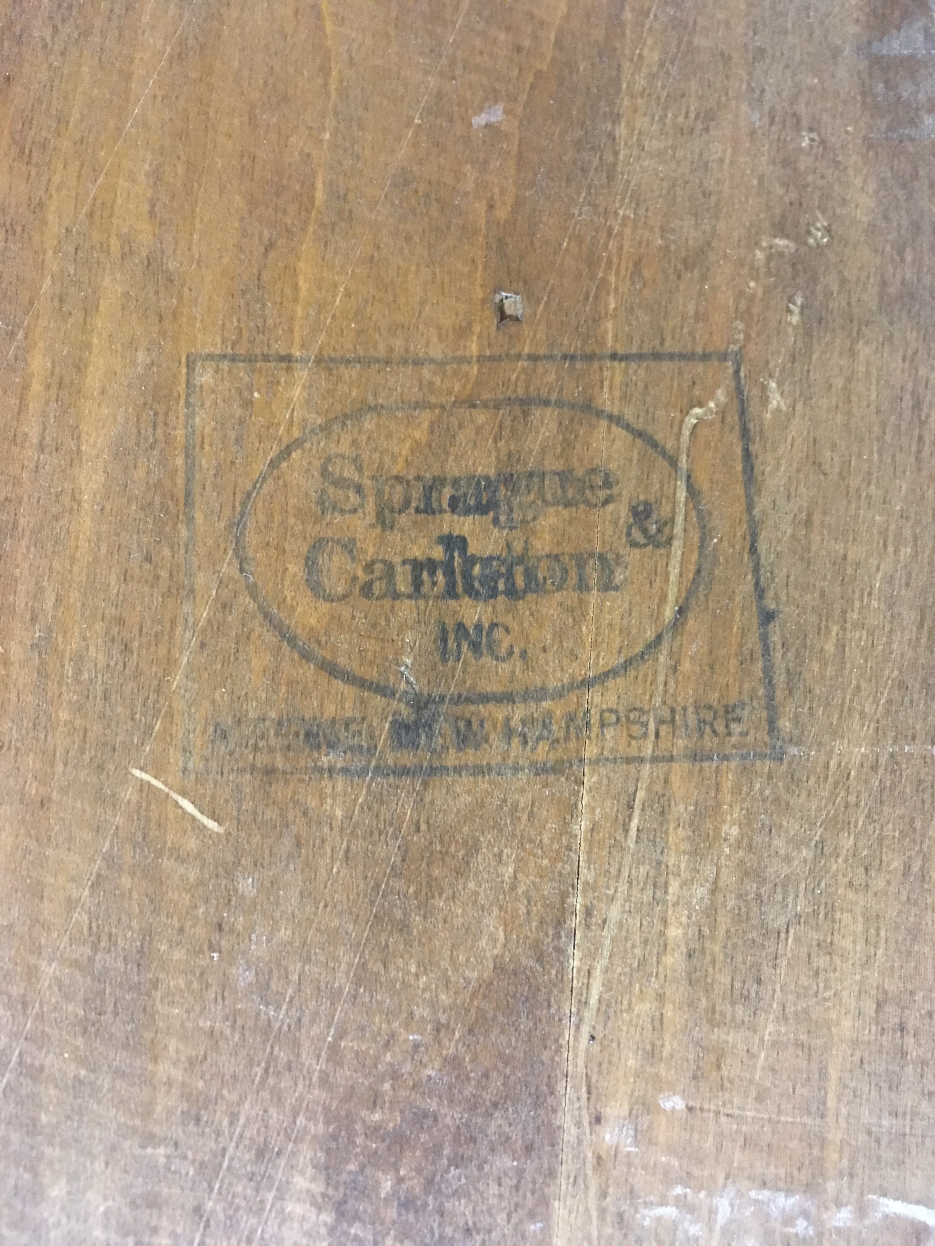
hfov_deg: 48.2
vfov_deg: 61.7
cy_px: 623
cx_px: 468
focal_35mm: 29
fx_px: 1044
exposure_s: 1/15
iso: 250
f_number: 2.2
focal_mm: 4.15
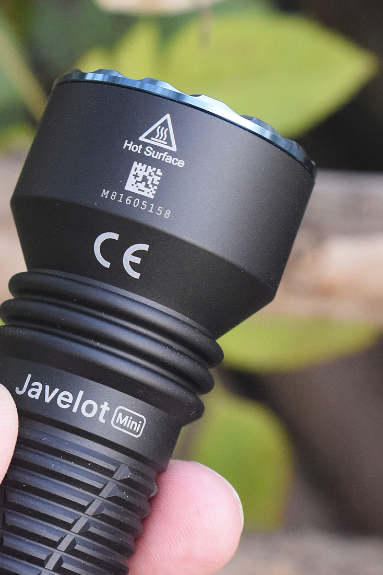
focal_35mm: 150
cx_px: 71
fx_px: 2392
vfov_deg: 13.7
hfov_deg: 9.1
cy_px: 266
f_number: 8
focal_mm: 55
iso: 3200
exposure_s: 1/250
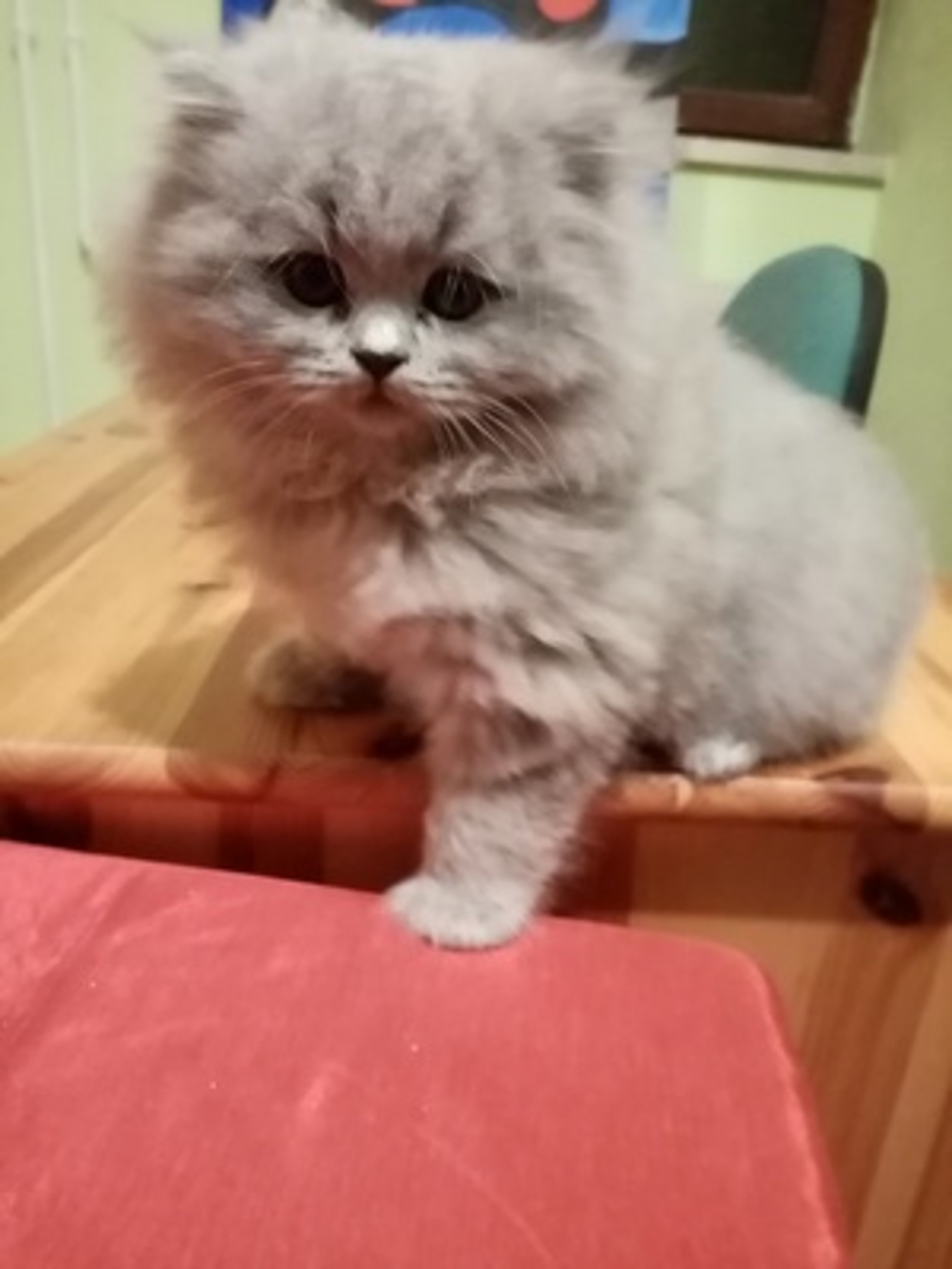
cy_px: 634
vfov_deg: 67.3
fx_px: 953
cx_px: 476
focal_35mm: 26
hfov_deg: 53.1
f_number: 1.8
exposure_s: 1/14.3
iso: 2399
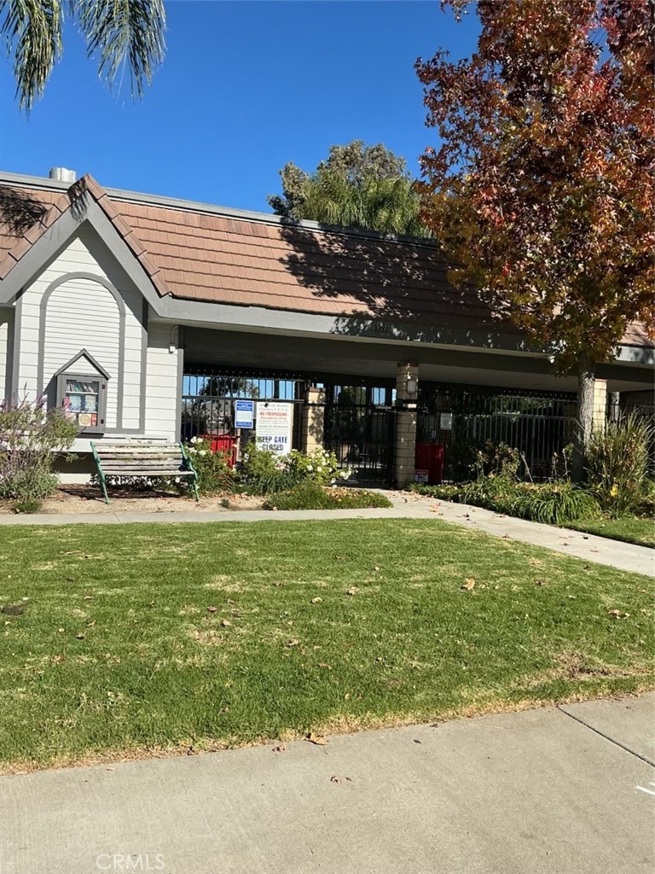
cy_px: 437
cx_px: 328
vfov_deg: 61.7
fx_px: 732
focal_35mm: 29
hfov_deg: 48.2
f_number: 1.8
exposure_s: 1/2058
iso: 25
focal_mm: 3
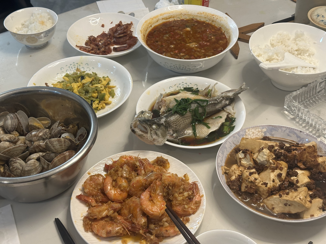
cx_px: 163
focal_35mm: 48
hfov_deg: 39.7
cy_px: 122
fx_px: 452
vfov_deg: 30.3
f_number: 1.8
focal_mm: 6.9
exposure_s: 1/60
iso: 200
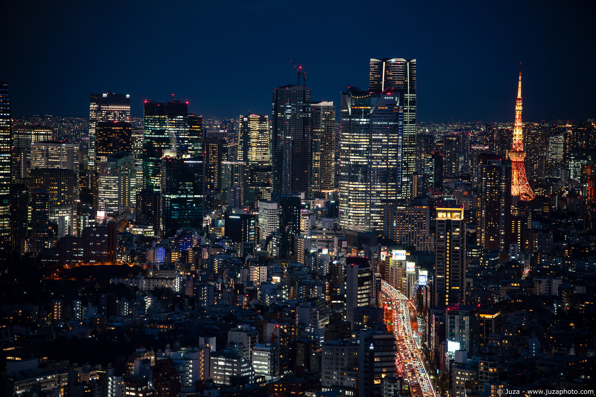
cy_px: 198
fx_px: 1739
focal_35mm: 105
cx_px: 298
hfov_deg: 19.5
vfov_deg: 13.0
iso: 800
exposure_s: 1/13
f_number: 2.8
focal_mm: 105
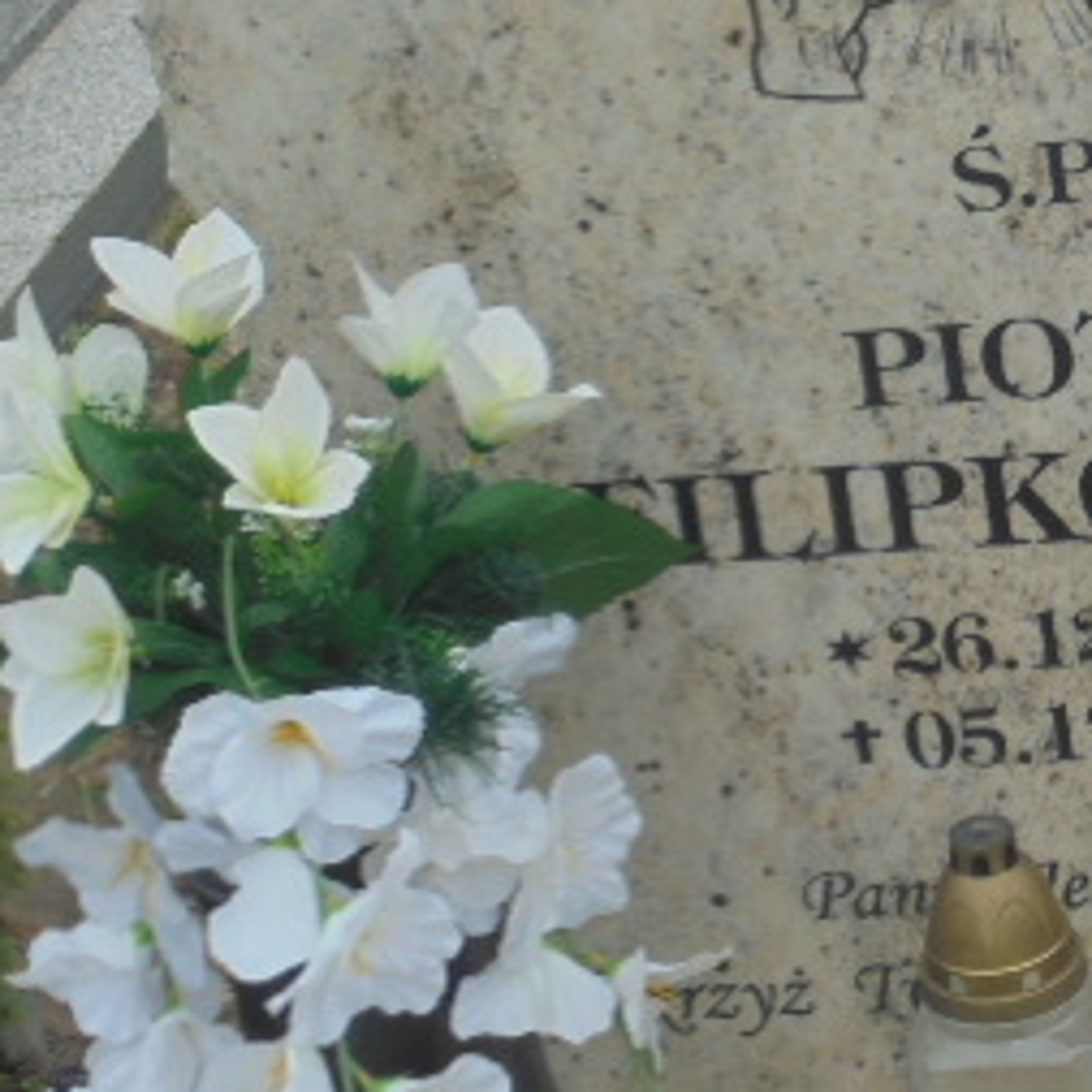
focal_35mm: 125
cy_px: 129
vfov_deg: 13.8
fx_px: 4461
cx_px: 1049
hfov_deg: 13.8
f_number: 5.2
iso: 100
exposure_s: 1/80
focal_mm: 10.1
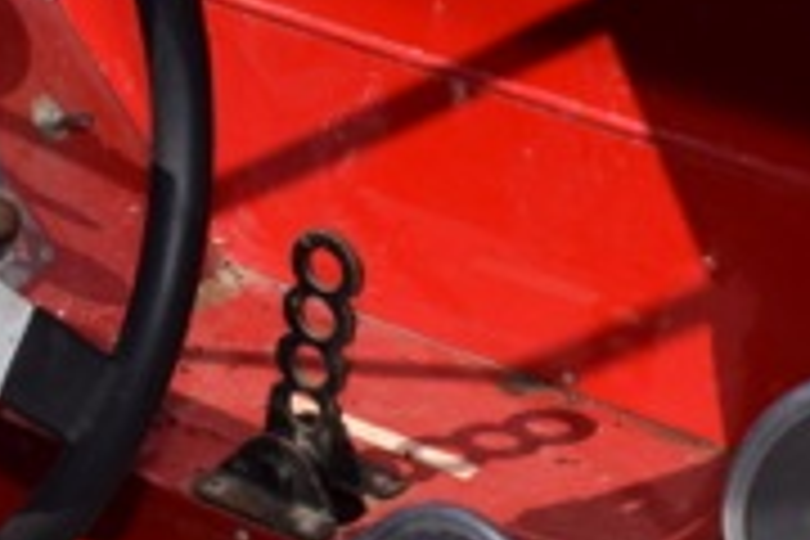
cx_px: -9
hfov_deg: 11.2
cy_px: 245
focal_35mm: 181
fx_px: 4072
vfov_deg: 7.6
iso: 100
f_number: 13
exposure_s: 1/200
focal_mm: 34
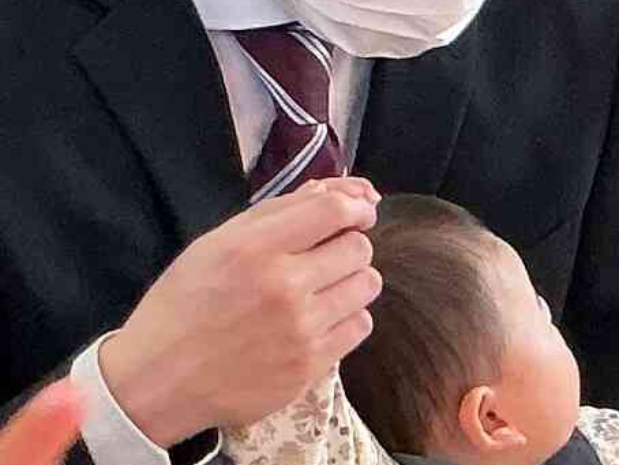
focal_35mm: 206
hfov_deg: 8.6
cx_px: 1588
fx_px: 3686
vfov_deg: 7.2
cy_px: 85
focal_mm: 3
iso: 64
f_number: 1.8
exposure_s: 1/120
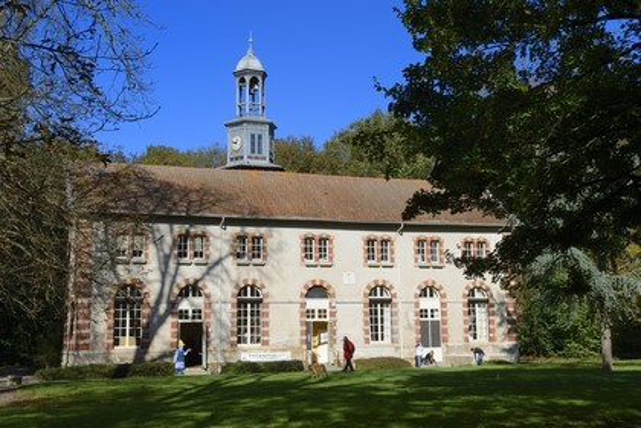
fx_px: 855
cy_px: 214
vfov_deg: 28.1
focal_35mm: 48
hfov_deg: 41.1
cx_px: 320
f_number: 13
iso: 200
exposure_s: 1/250
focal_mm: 48
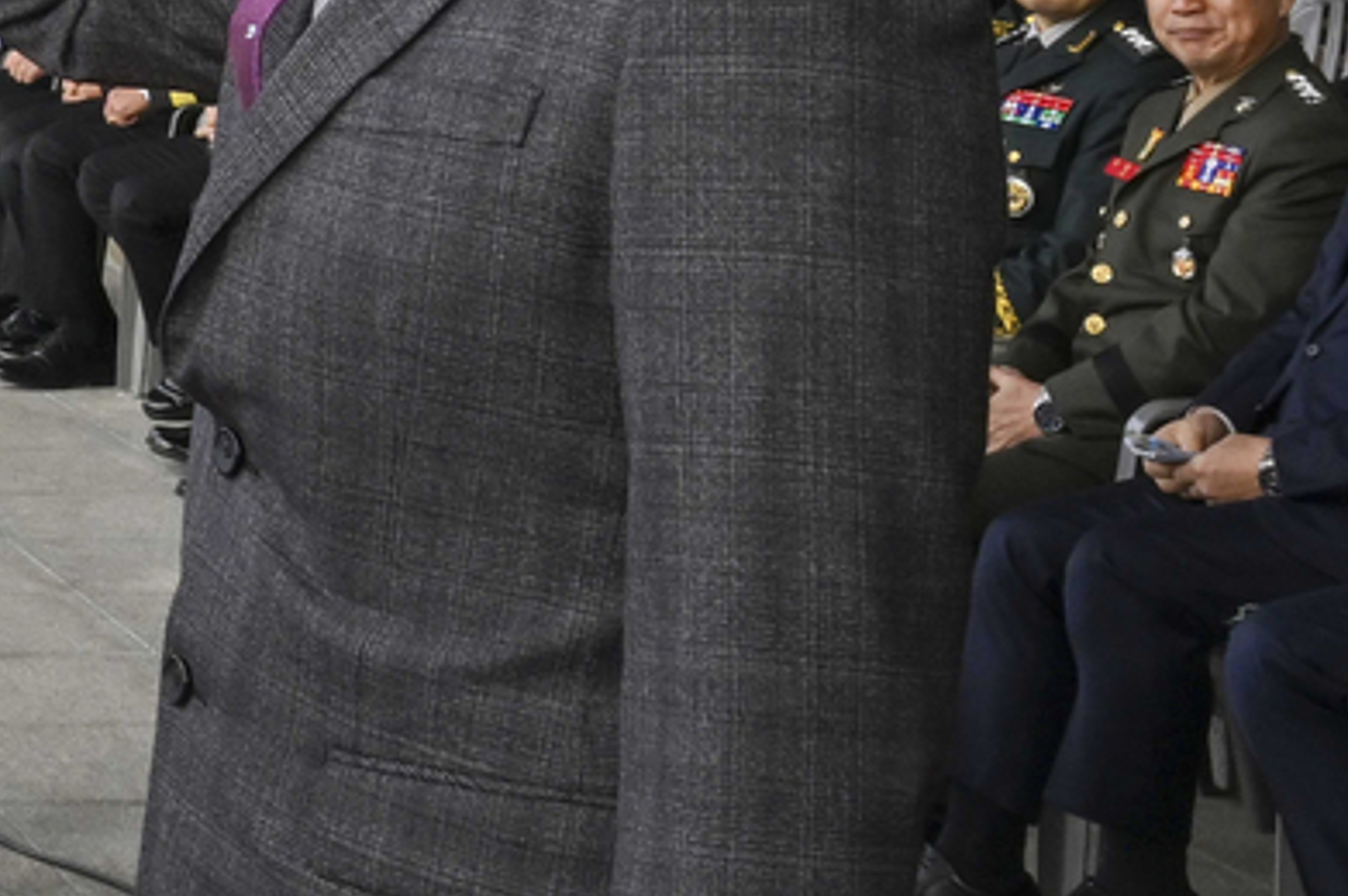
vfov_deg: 15.8
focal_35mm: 86
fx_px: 3217
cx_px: -1000
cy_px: 233
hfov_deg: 18.9
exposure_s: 1/125
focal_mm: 24
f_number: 14
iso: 500
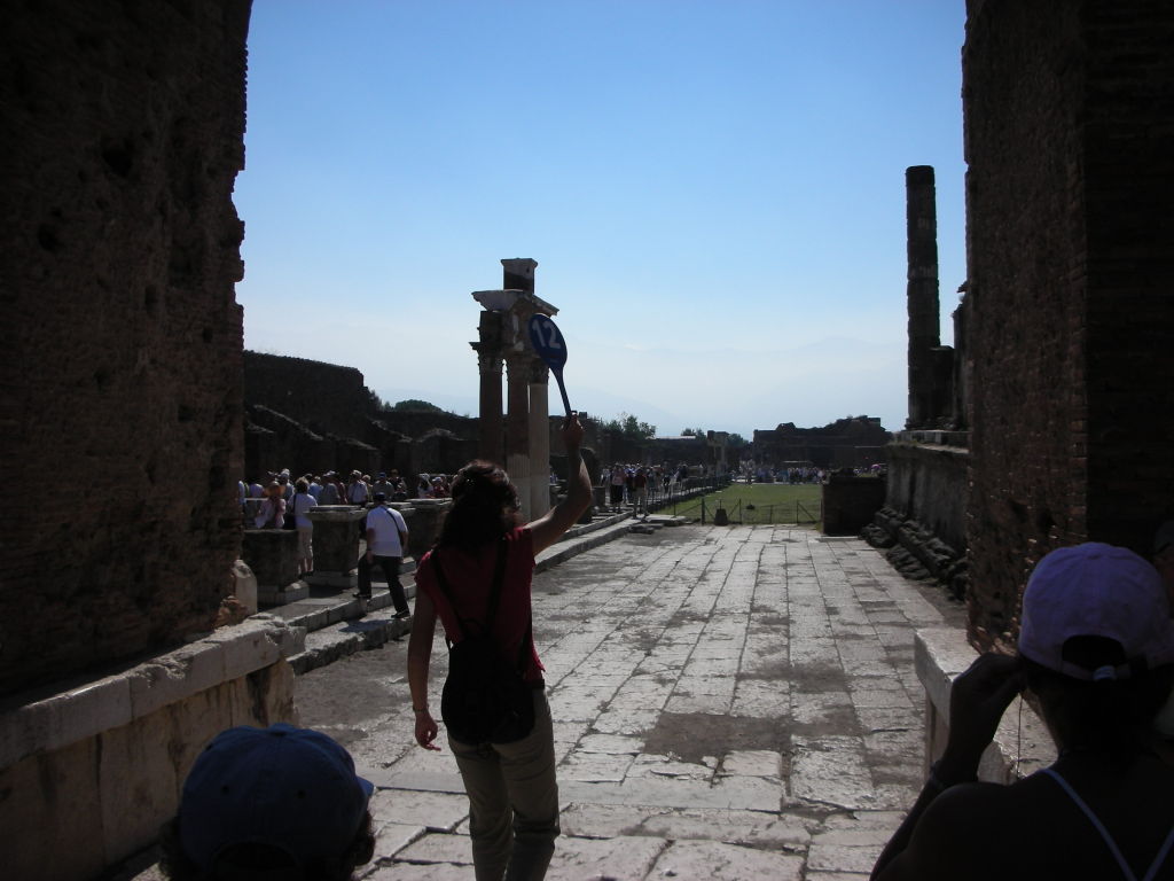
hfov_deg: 52.6
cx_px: 587
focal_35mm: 35
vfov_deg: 40.7
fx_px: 1187
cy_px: 440
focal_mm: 5.8
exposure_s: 1/266
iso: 50
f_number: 8.5
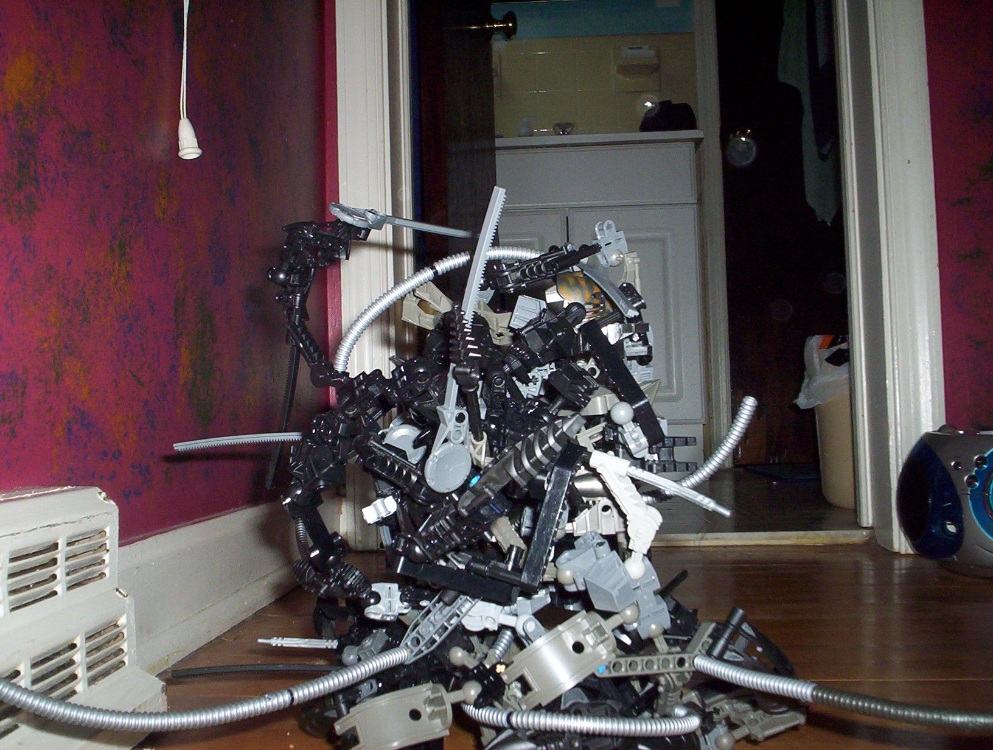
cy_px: 375
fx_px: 1093
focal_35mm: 38
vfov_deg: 37.9
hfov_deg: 48.9
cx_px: 496
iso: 140
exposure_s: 1/60
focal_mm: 4.99
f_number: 4.5
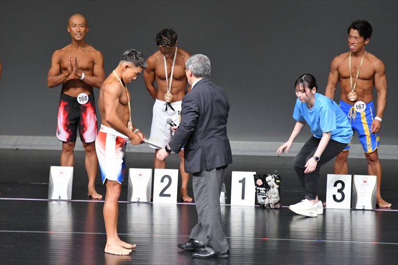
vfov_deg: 4.4
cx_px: 199
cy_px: 132
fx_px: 3481
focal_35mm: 315
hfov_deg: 6.5
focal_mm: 210
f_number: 5.6
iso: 5000
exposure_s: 1/400
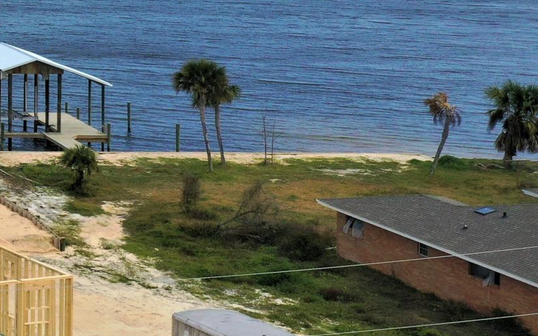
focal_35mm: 103
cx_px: -353
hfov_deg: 17.4
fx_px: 1510
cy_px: -82
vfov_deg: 12.4
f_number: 5.6
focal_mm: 10.26
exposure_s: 1/800
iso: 100
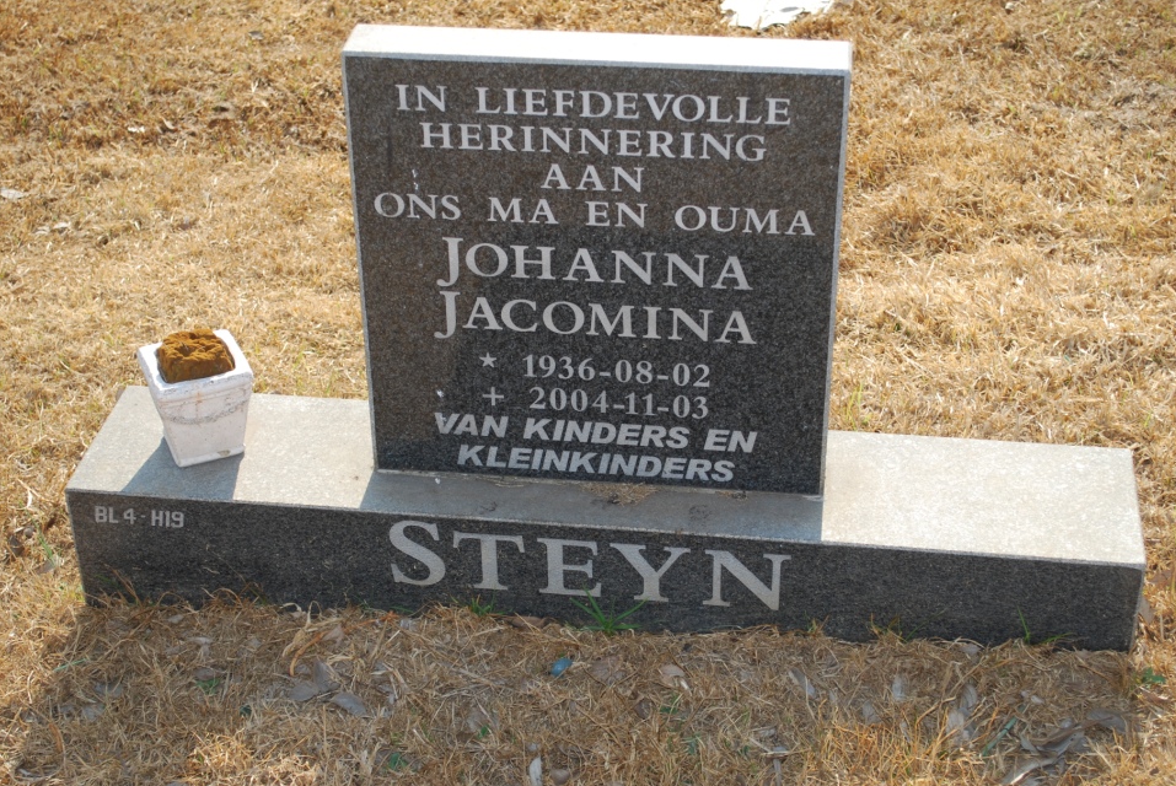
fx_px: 1994
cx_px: 580
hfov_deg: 32.9
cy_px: 401
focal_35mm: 61
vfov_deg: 22.3
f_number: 5.6
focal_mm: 38
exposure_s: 1/200
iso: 100
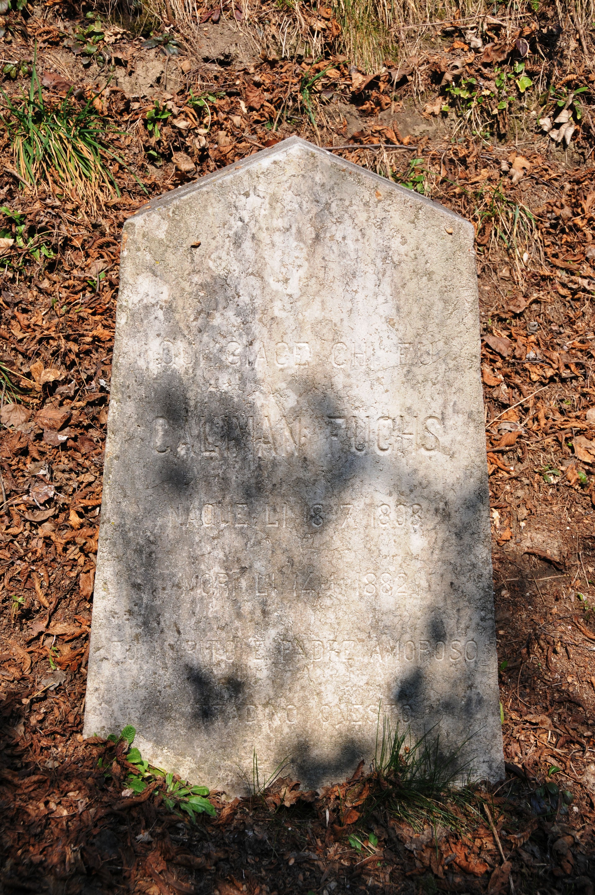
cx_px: 298
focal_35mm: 48
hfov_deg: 28.0
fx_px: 1193
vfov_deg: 41.2
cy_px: 448
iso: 200
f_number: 8
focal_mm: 32
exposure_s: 1/250
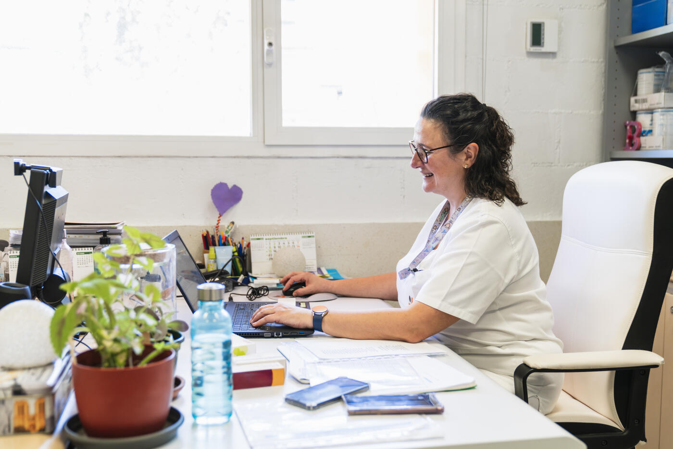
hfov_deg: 49.6
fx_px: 729
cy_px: 224
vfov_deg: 34.2
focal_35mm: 39
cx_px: 336
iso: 1600
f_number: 2.8
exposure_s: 1/250
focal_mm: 39
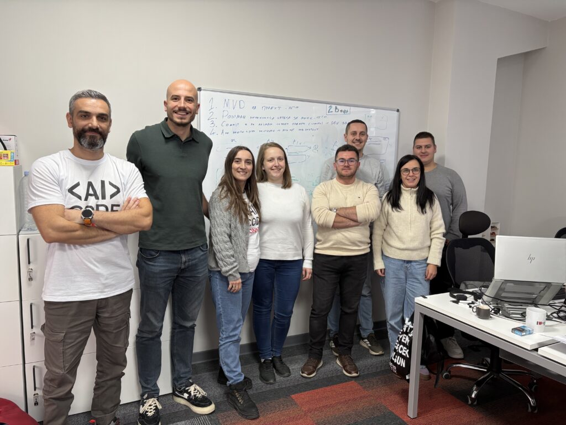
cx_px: 283
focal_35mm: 26
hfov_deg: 67.3
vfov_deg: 53.1
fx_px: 425
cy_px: 212
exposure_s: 1/50
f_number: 1.6
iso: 100
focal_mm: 5.96
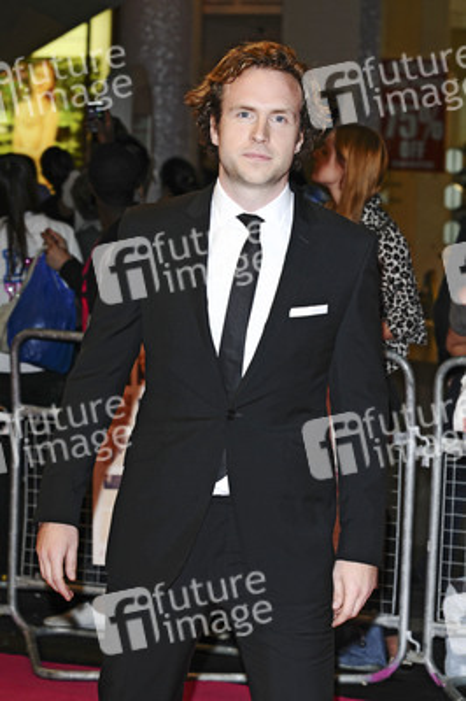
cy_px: 350
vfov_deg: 17.1
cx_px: 233
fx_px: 2334
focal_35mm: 120
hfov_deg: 11.4
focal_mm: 80
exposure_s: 1/160
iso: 320
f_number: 5.6
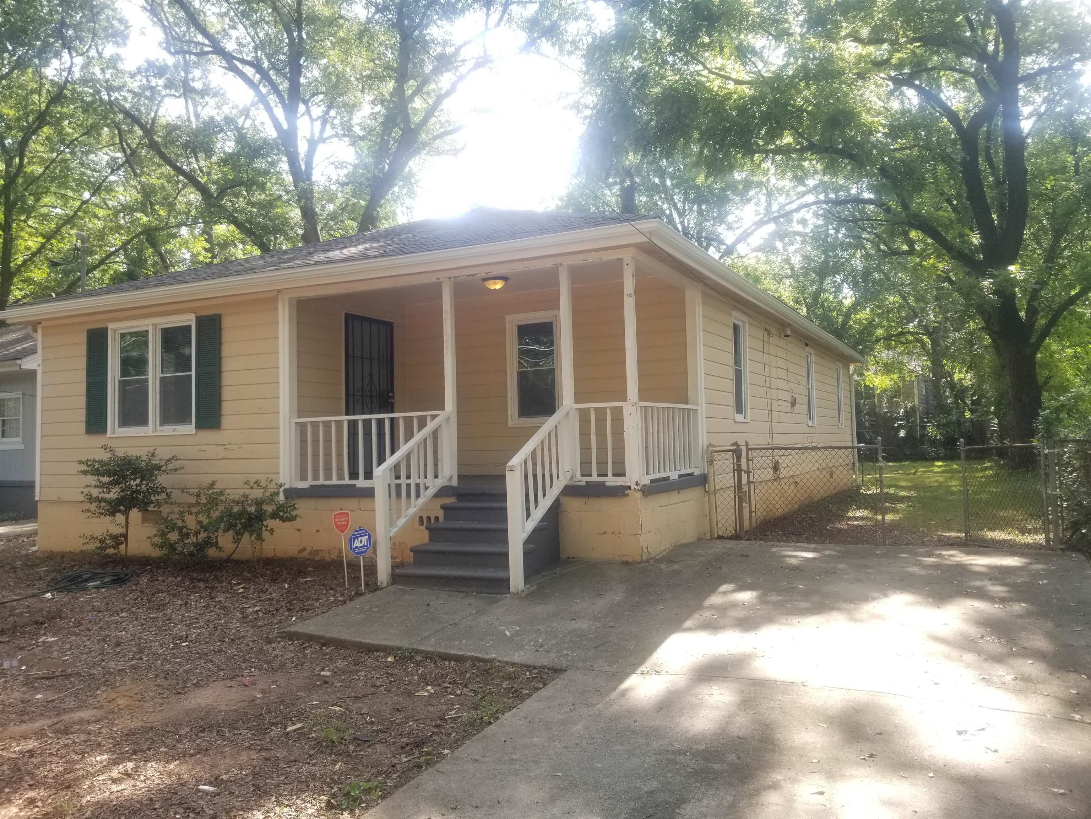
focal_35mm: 26
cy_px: 410
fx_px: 819
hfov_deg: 67.3
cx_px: 546
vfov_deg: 53.1
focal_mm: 4.3
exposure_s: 1/153
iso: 50
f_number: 1.7
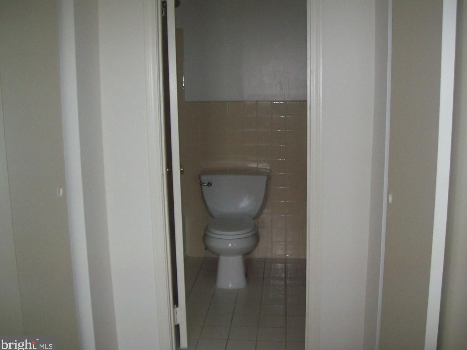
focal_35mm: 38
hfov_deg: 49.0
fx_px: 513
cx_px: 243
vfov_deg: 37.7
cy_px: 171
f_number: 2.7
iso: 200
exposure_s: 1/64
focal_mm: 6
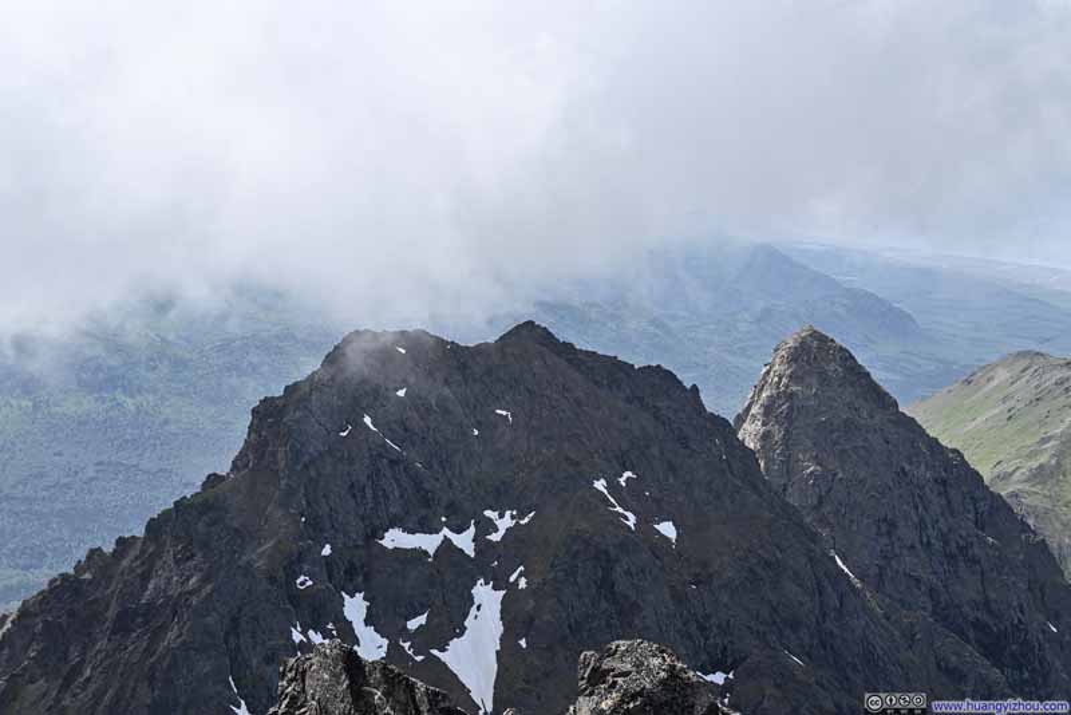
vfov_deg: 28.1
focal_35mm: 48
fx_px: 1428
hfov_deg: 41.1
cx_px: 536
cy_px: 358
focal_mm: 48
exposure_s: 1/640
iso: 100
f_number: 6.3
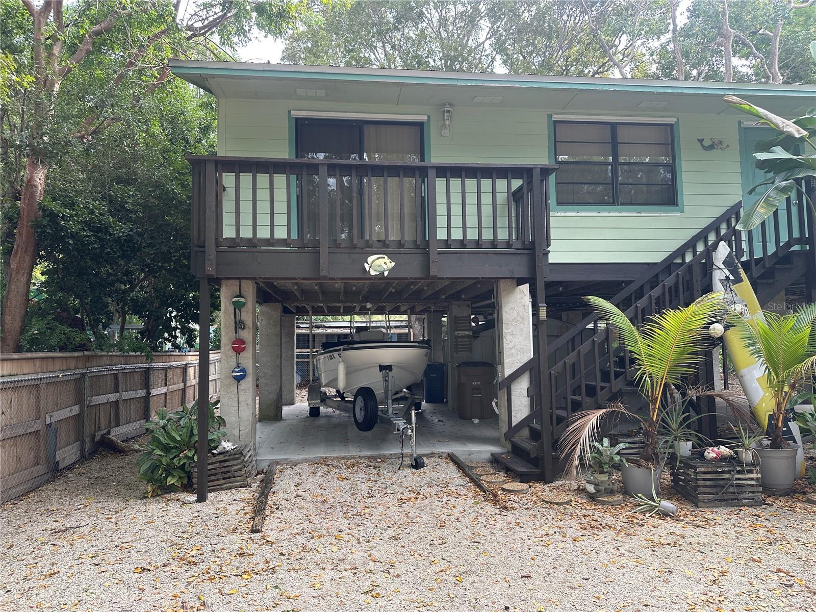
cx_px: 408
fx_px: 566
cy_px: 306
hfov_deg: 71.6
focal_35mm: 24
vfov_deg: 56.8
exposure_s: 1/347
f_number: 1.78
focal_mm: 6.86
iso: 80
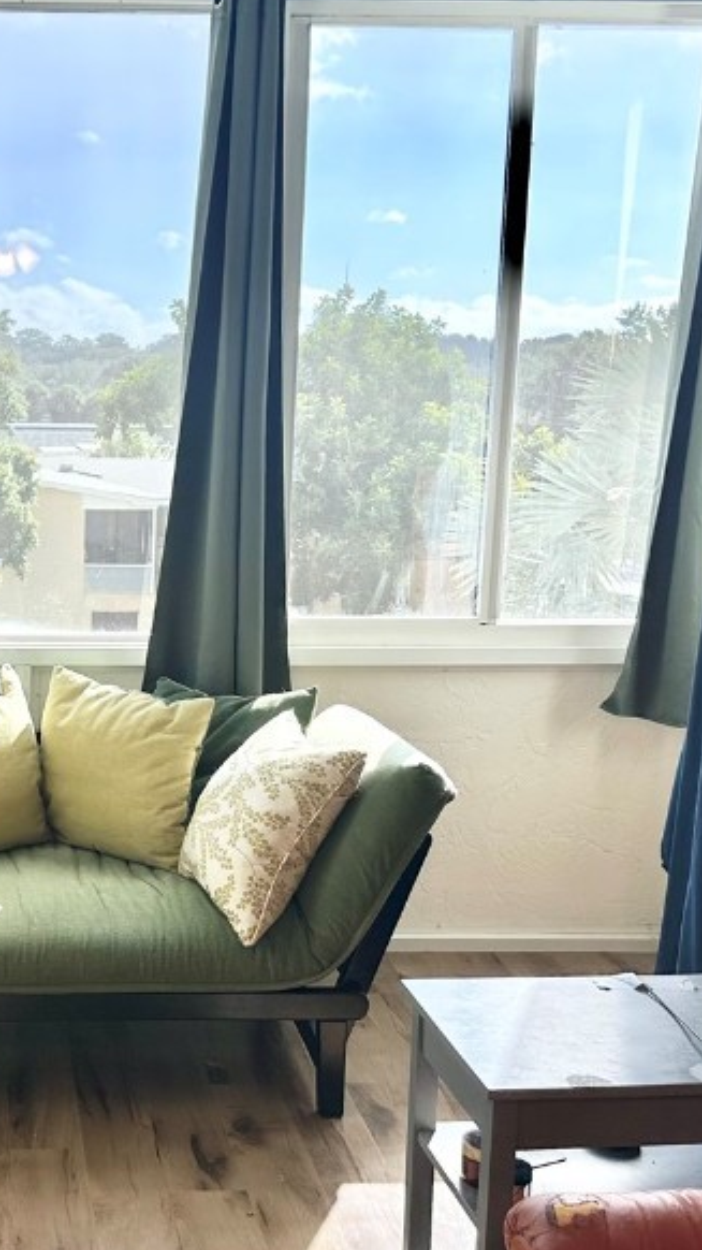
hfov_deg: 25.0
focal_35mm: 46
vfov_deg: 44.6
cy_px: 653
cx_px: 36
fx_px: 1524
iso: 80
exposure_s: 1/120
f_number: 1.78
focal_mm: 6.86
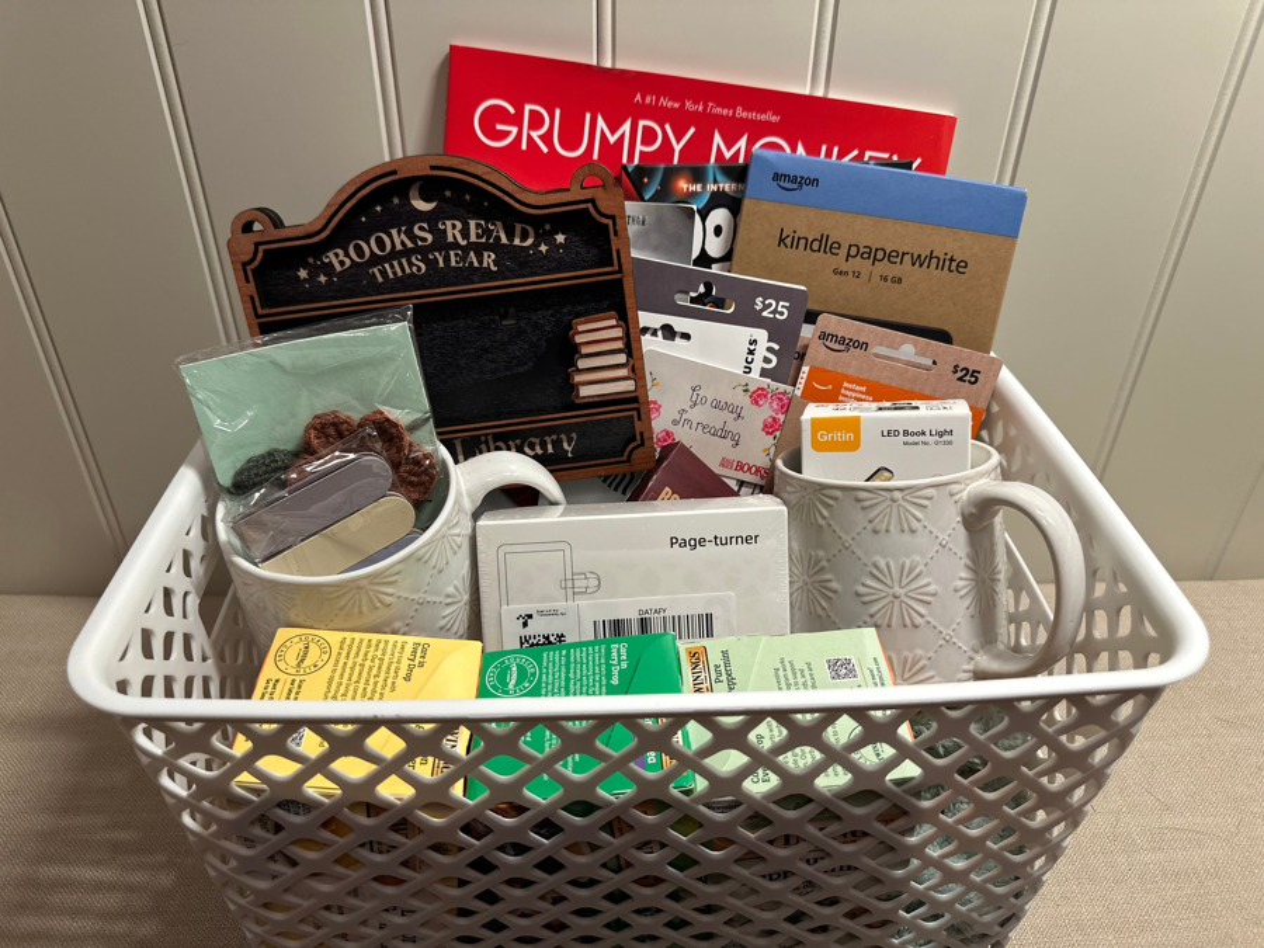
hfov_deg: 71.6
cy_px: 474
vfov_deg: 56.8
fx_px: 876
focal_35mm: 24
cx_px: 632
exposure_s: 1/60
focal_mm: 6.86
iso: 160
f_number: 1.78
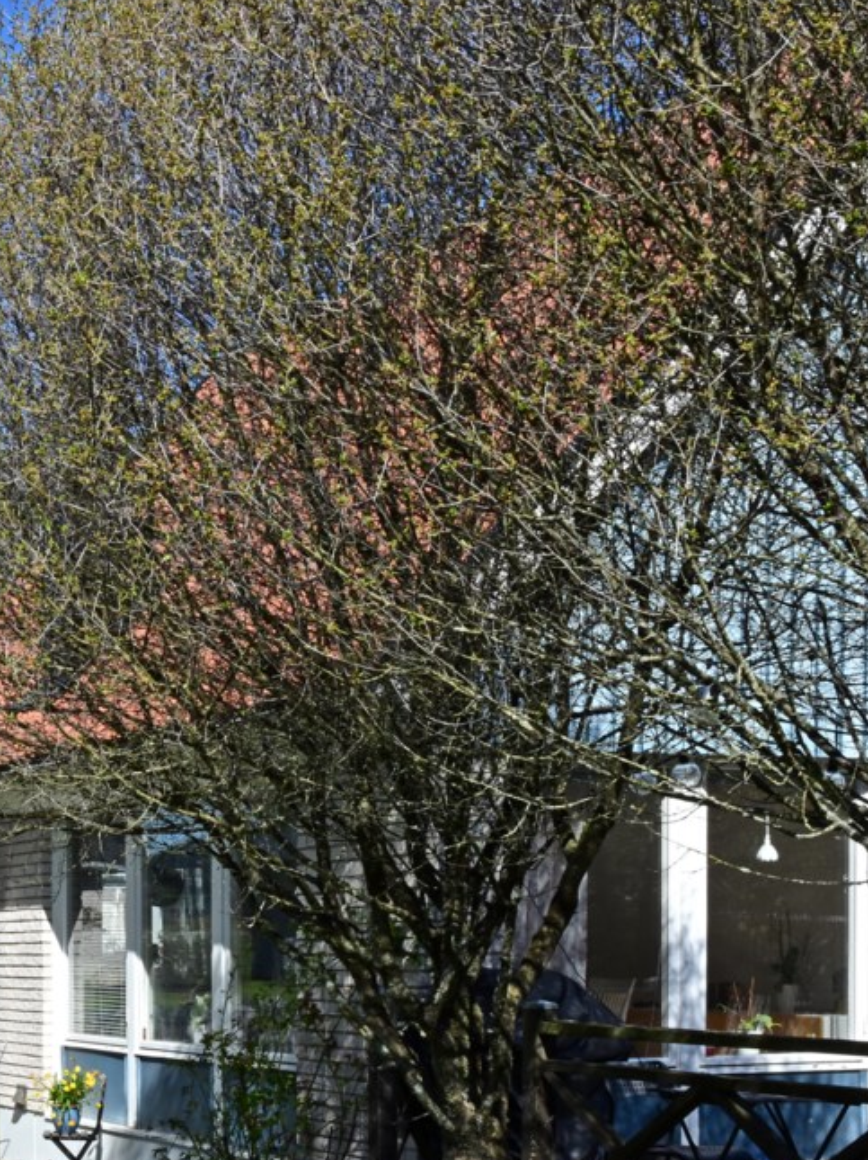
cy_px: 662
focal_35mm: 58
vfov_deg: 33.2
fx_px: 1941
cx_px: -104
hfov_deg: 23.5
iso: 360
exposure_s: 1/100
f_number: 22
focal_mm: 24
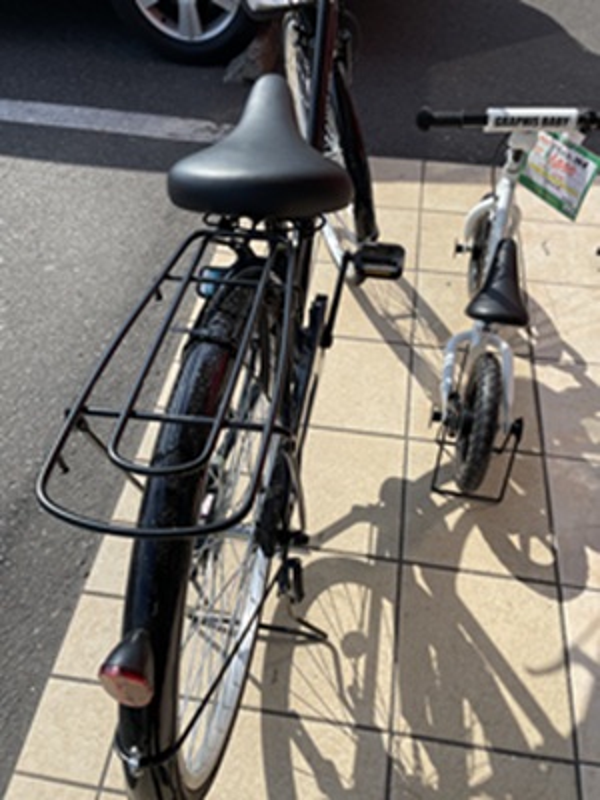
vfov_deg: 67.3
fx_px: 601
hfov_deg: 53.1
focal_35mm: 26
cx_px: 300
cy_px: 400
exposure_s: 1/4132
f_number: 1.6
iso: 32
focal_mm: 4.2
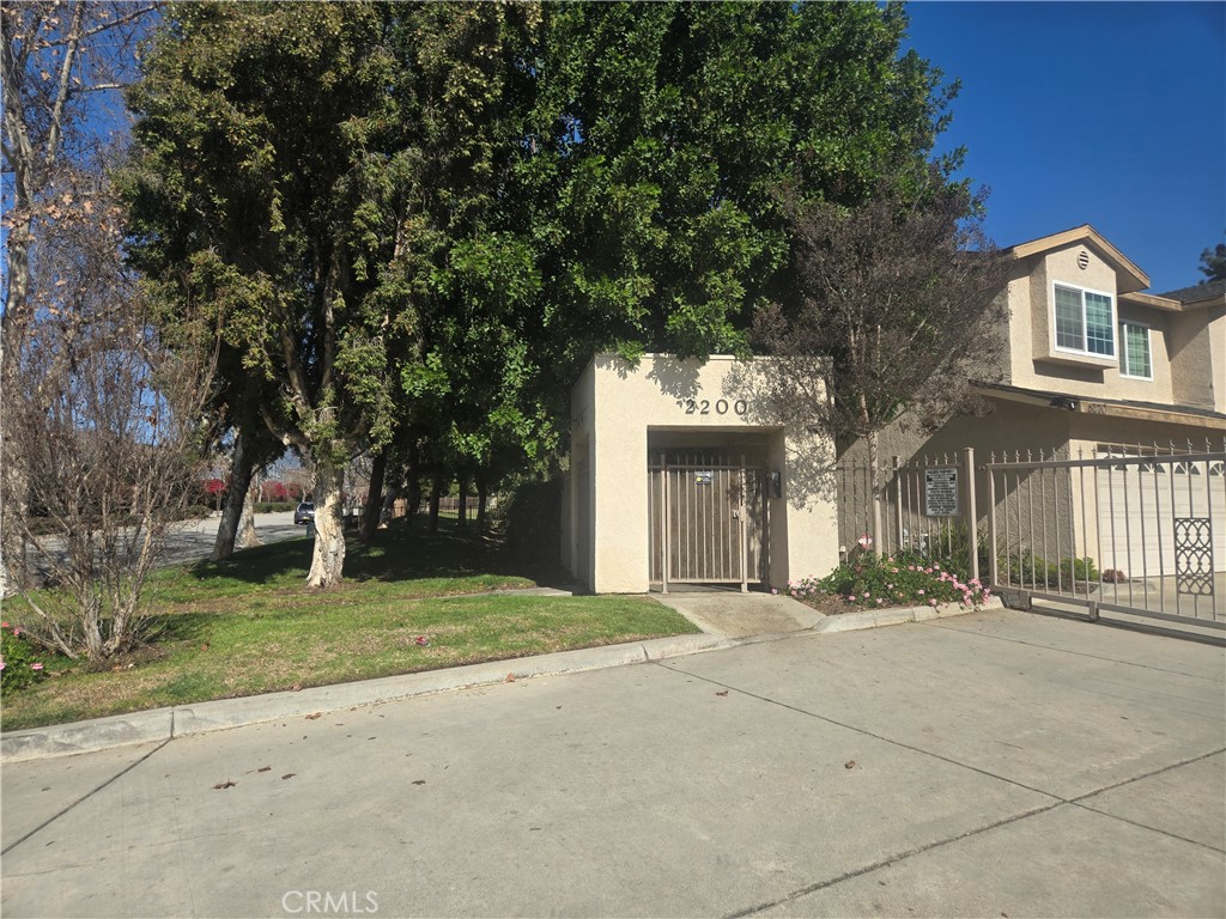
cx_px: 613
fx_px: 815
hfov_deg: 73.9
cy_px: 460
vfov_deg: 58.9
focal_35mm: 23
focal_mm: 5.4
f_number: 1.8
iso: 25
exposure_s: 1/2384
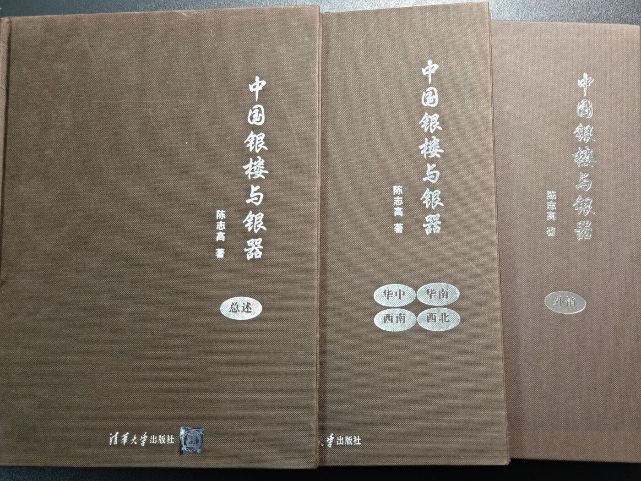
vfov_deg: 24.4
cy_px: 240
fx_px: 1111
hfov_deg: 32.2
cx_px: 320
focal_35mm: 60
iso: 1000
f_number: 2
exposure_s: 1/50
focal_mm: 9
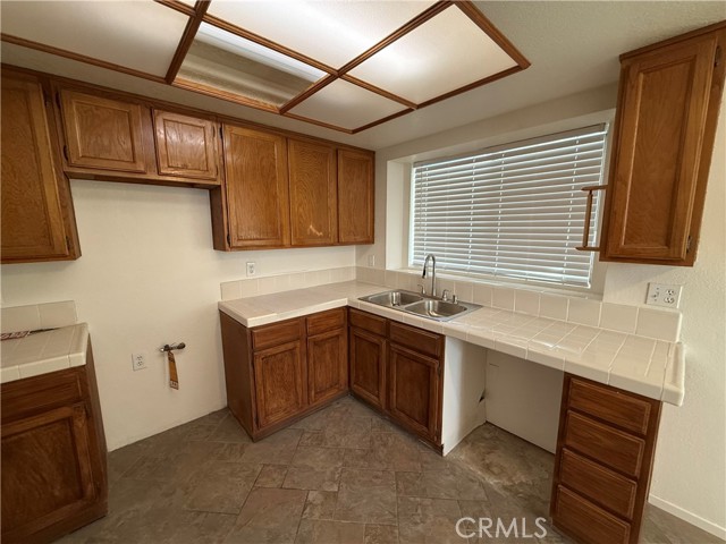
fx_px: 294
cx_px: 363
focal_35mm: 14
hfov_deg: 102.1
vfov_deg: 85.7
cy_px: 272
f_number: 2.2
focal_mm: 2.22
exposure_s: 1/120
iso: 250
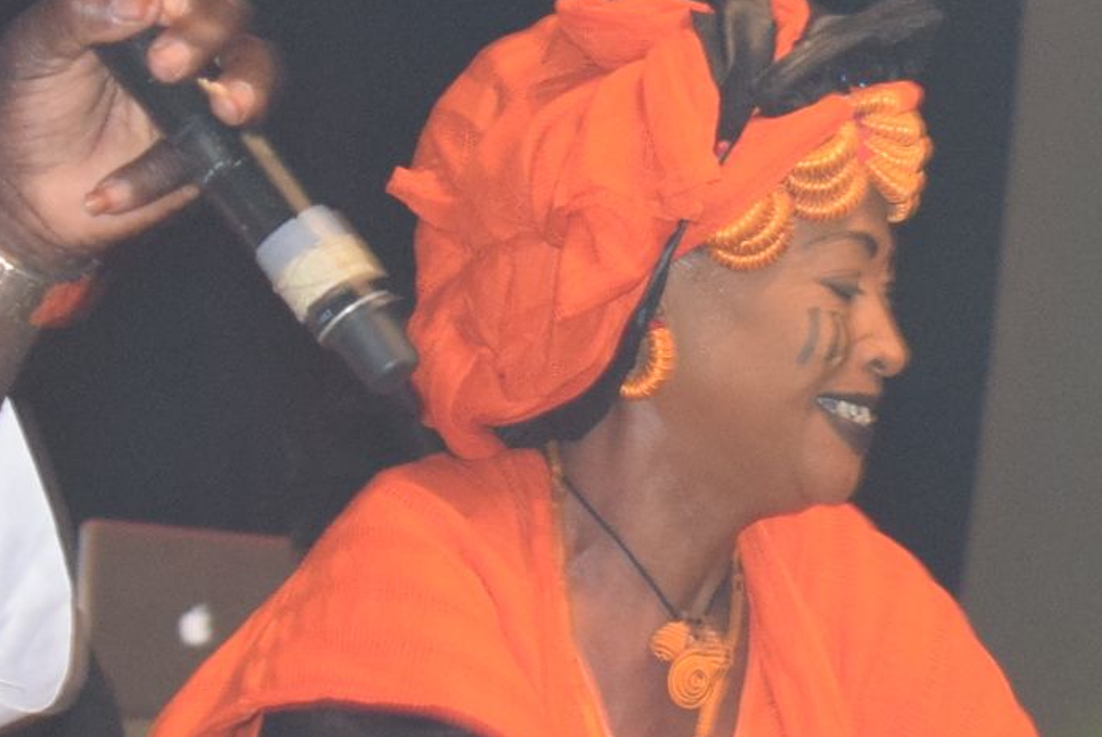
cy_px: 742
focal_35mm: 357
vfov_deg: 3.9
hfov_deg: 5.6
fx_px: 10942
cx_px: 2134
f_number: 5.6
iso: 1000
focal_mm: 55
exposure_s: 1/90
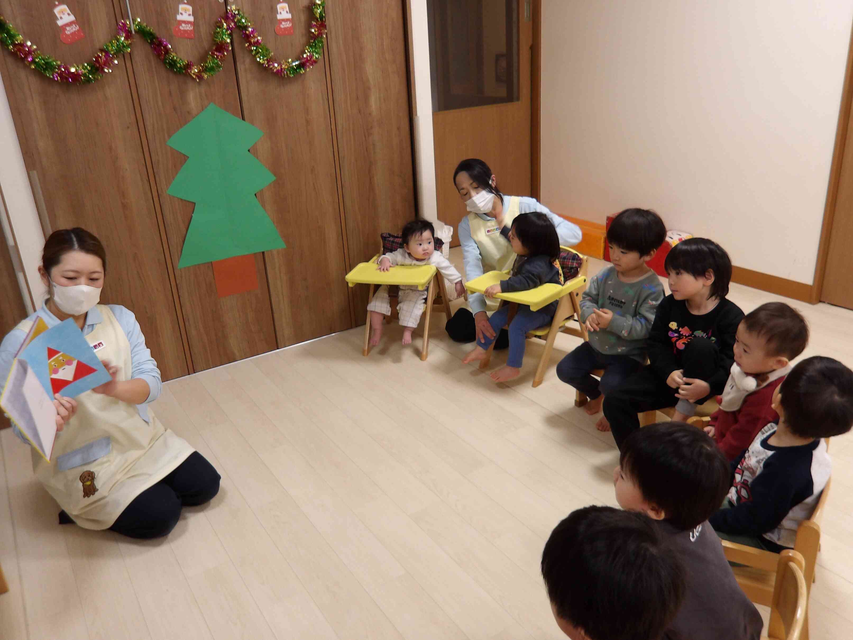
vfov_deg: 51.4
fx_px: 665
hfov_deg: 65.3
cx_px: 426
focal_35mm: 27
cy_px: 320
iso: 173
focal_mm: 4.9
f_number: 3
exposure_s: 1/30
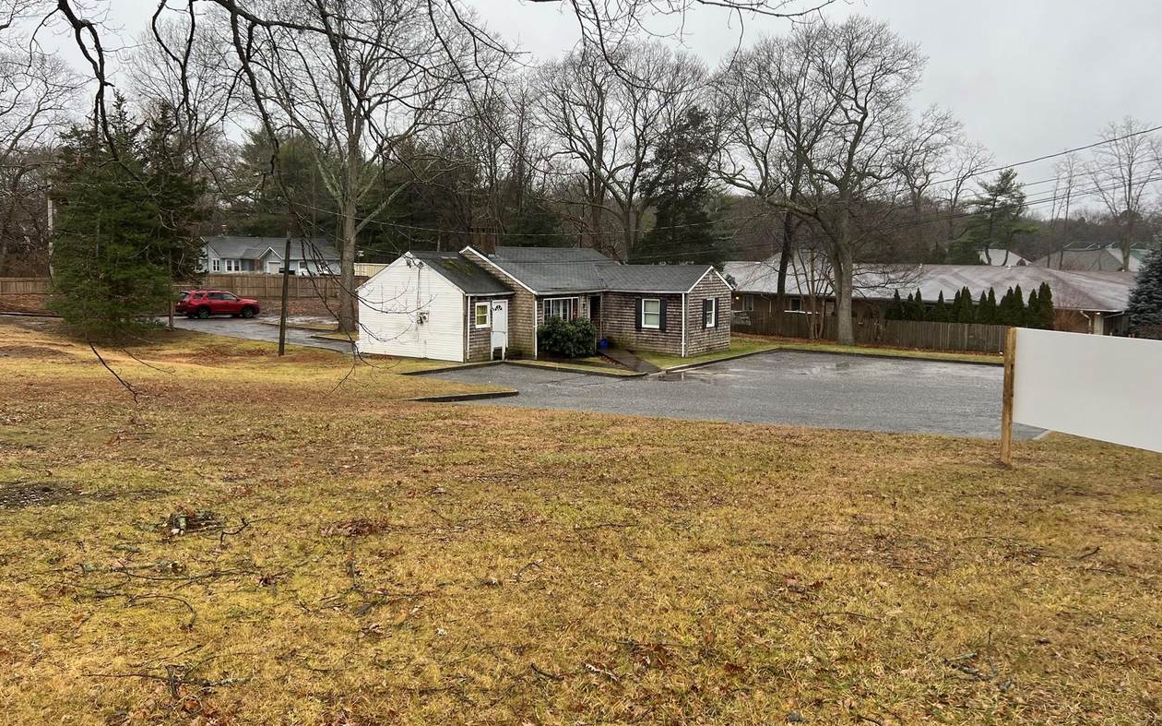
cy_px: 324
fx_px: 887
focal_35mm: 28
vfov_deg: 44.5
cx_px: 584
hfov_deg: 66.5
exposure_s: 1/316
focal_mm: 5.7
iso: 50
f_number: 1.5
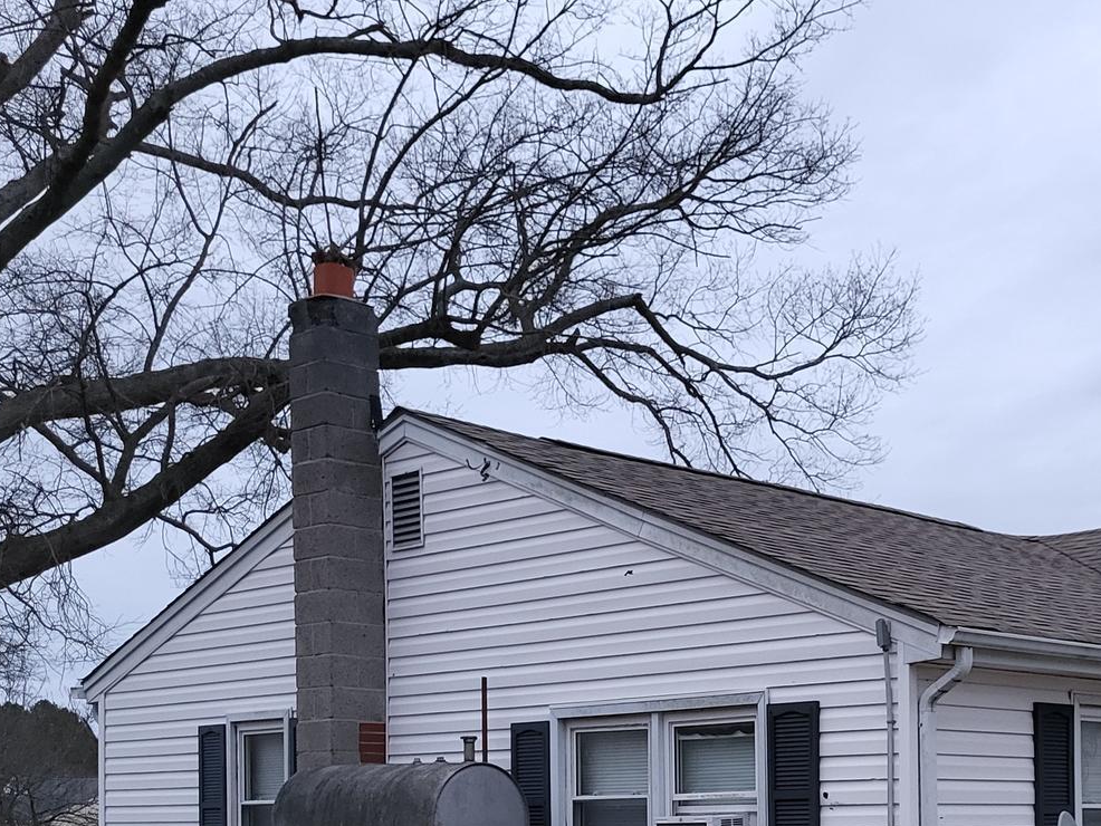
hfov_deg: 33.9
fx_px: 1718
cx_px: 955
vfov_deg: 25.7
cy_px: 820
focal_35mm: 54
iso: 320
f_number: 1.8
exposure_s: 1/120
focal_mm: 5.4
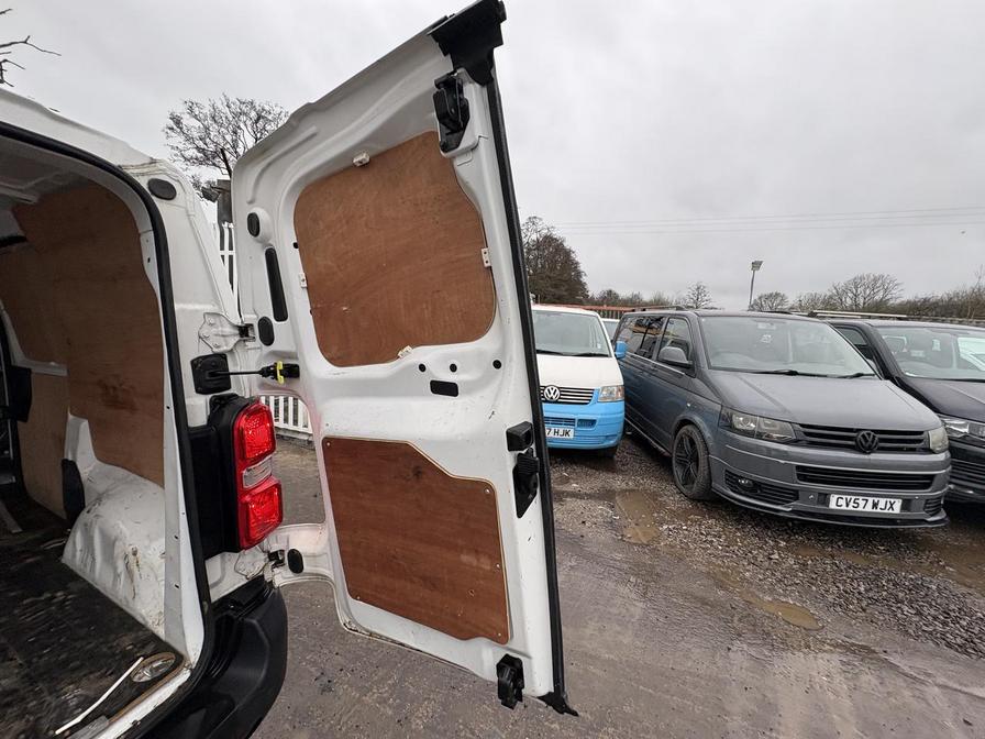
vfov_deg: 85.7
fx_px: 398
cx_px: 492
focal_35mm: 14
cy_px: 370
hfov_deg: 102.1
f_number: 2.2
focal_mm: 2.22
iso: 40
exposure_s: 1/181
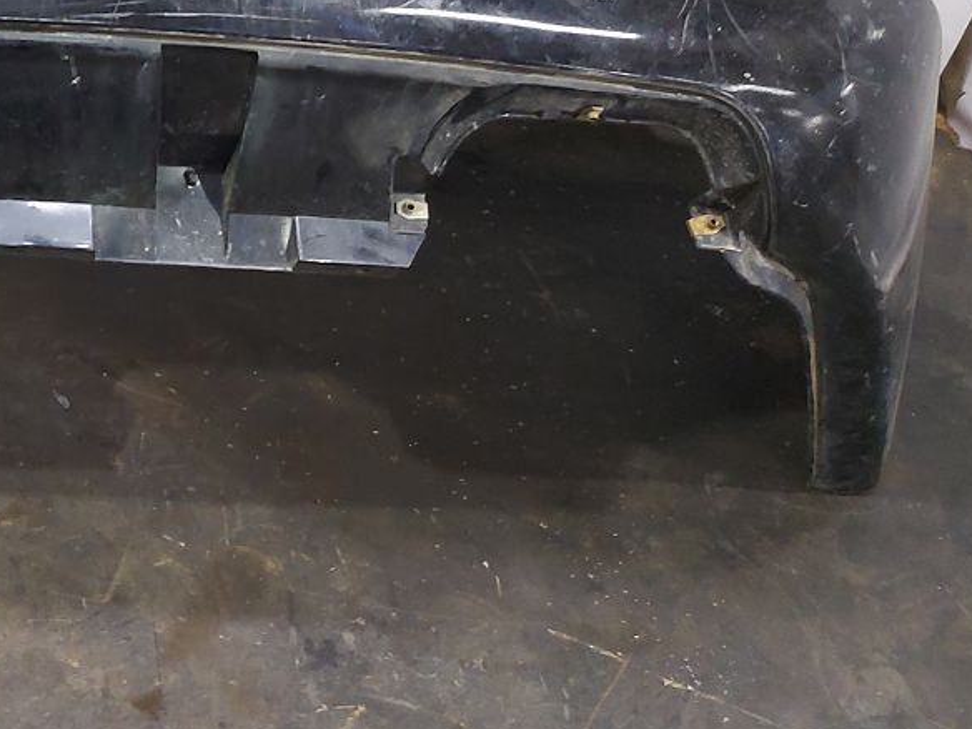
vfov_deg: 24.4
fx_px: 1601
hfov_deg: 30.0
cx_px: -117
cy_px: -20
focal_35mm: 57
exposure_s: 1/33
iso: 200
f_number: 1.8
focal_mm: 5.23
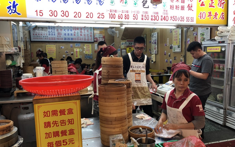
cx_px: 117
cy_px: 81
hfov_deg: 61.2
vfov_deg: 40.5
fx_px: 199
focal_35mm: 31
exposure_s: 1/120
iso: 125
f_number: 1.8
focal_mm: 3.99
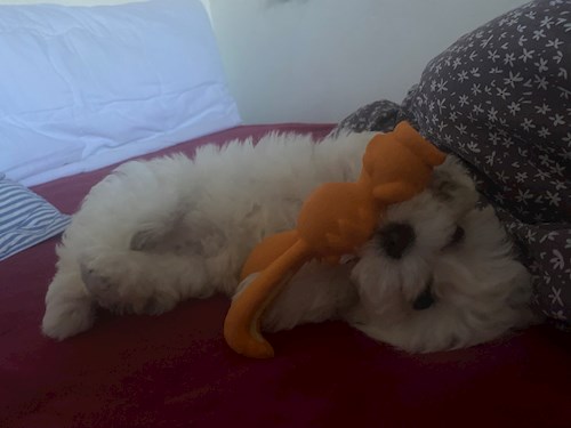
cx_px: 286
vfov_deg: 53.1
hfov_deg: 67.3
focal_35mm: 26
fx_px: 429
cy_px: 214
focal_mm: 4.25
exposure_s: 1/30
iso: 1000
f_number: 1.8
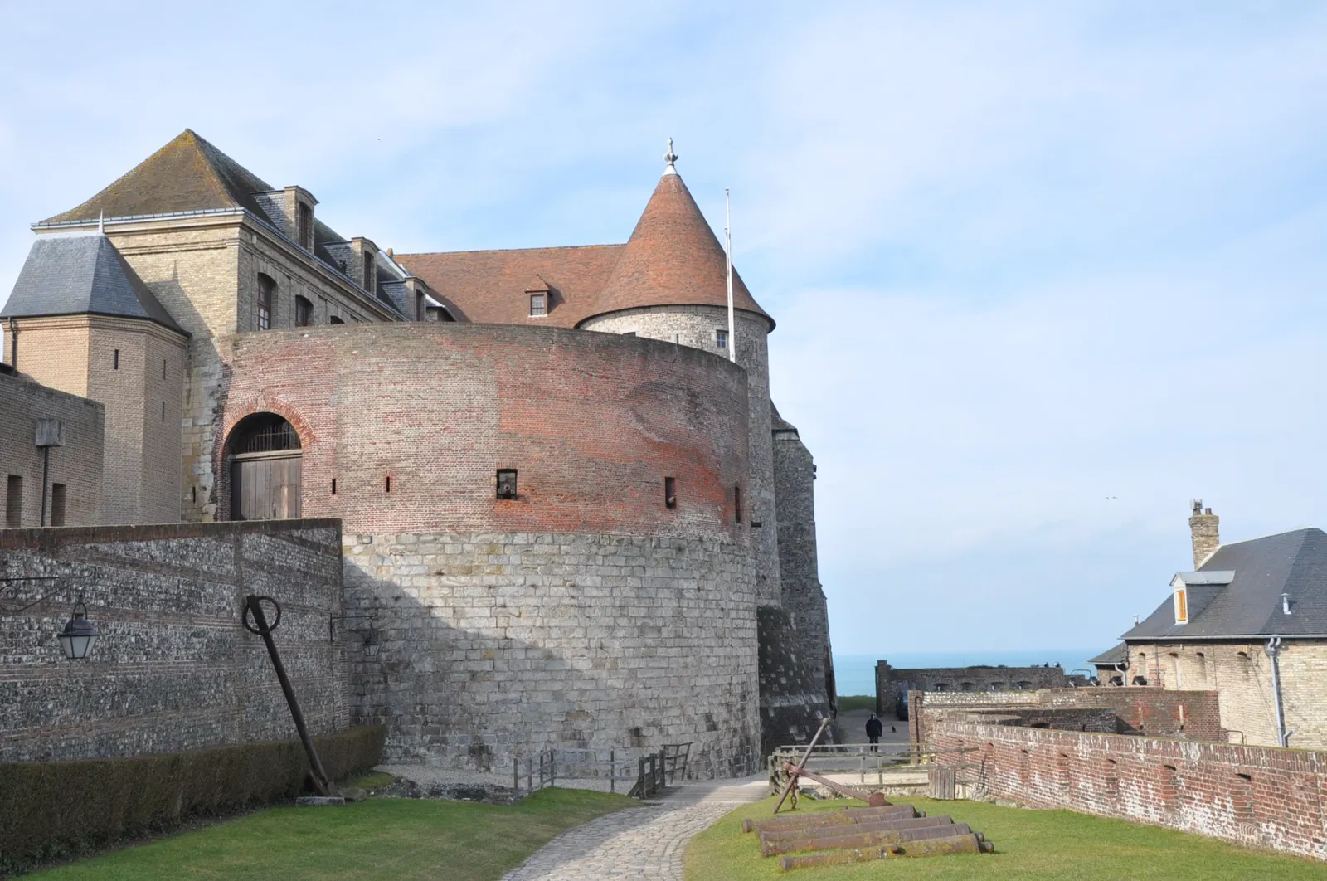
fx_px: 1380
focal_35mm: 38
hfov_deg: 51.3
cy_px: 440
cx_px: 664
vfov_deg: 35.4
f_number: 13
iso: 200
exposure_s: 1/160
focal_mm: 25
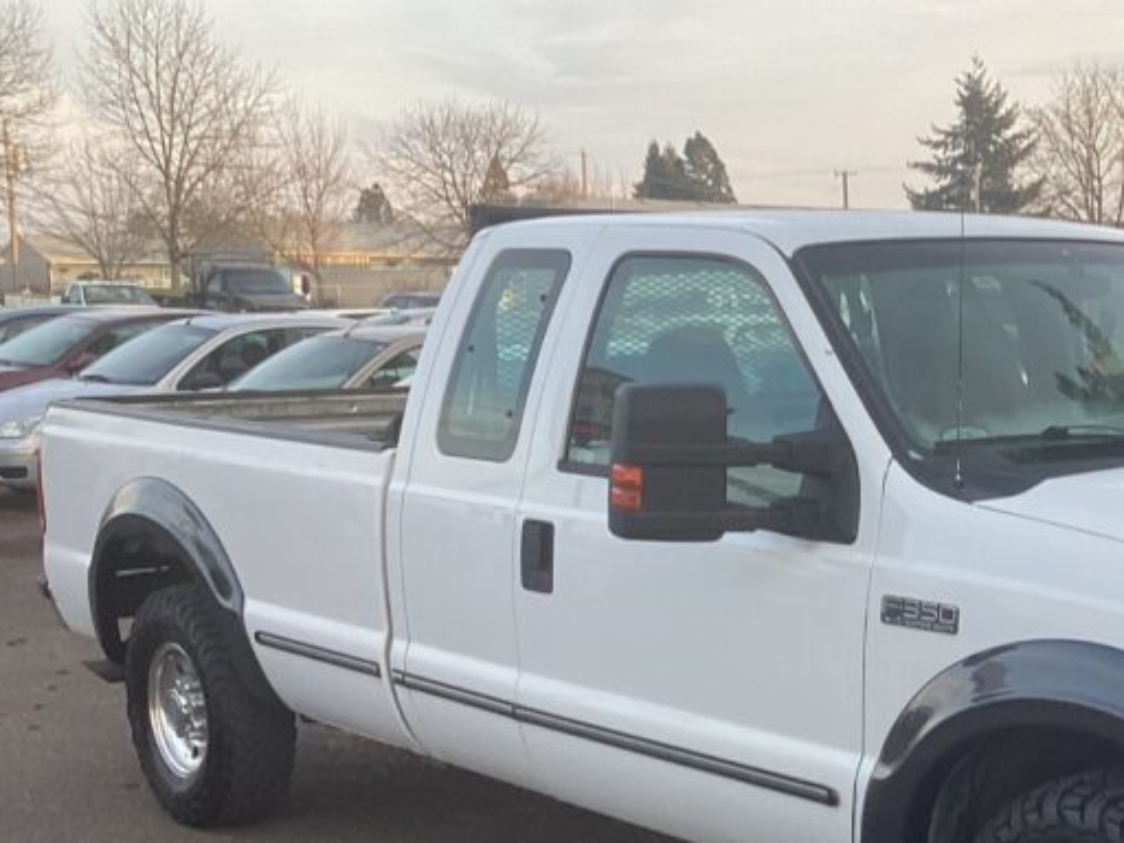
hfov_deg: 29.8
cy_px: 608
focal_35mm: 62
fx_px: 2013
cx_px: 1021
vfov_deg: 23.5
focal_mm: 3.3
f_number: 2.4
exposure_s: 1/120
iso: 40
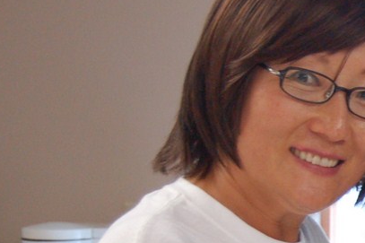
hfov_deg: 8.9
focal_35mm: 224
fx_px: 2270
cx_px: 563
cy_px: 255
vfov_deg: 6.1
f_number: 5
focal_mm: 38
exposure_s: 1/30
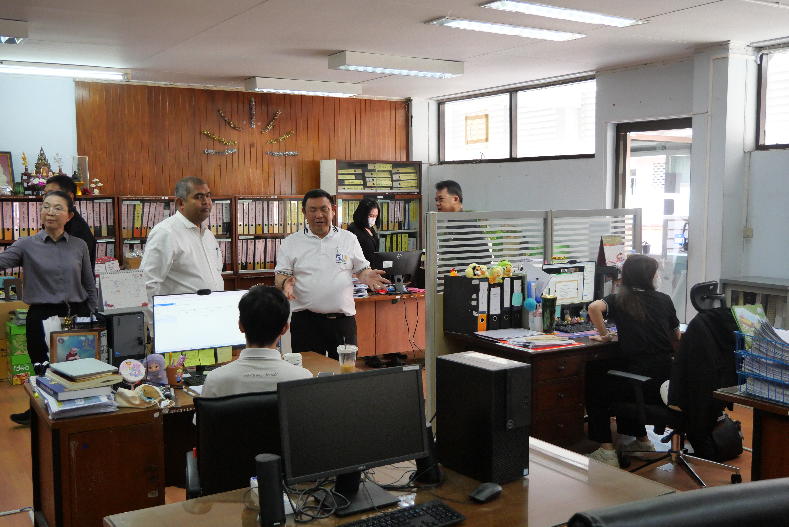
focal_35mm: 35
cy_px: 264
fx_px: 768
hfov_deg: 54.4
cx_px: 394
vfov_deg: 37.9
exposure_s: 1/125
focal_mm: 17
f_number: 3.8
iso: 1600
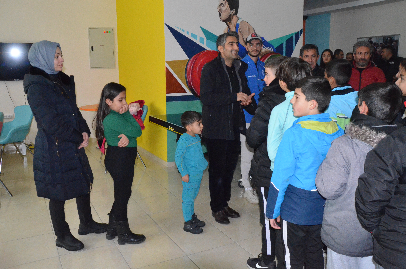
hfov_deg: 63.7
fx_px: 326
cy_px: 128
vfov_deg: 44.8
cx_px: 194
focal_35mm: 29
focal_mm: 18
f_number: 8
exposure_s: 1/320
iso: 6400
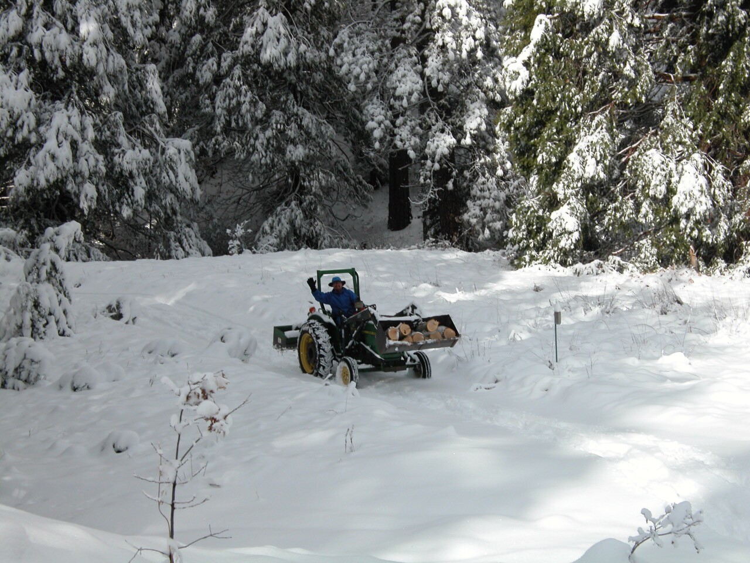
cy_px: 282
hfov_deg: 18.5
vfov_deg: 14.0
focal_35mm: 106
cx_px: 375
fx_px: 2297
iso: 100
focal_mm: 27.3
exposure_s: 1/462
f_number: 5.8
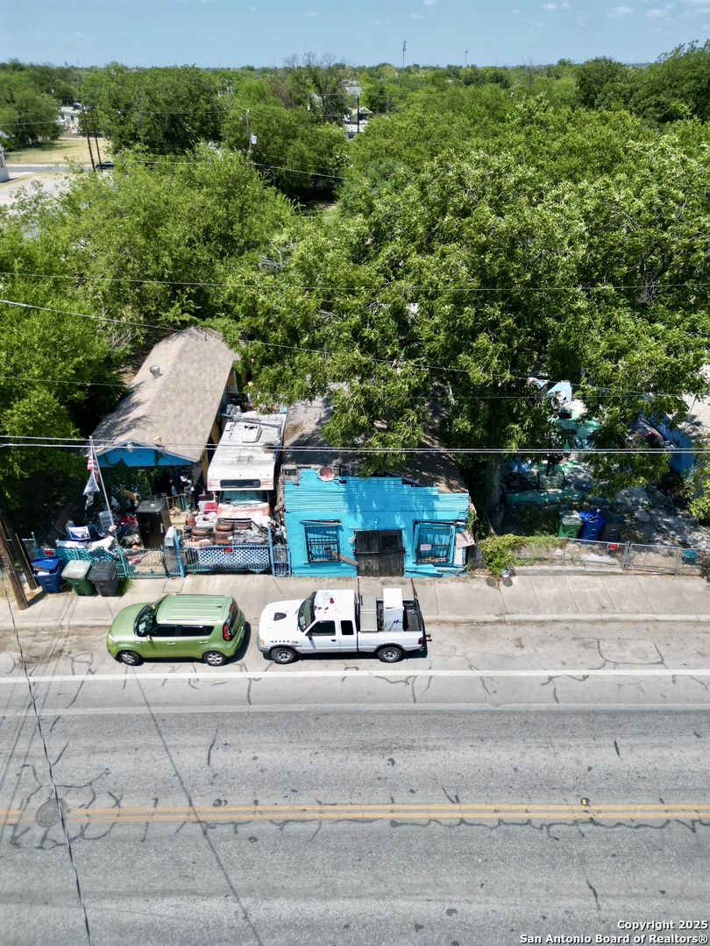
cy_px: 473
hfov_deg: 56.8
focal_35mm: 24
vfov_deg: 71.6
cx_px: 355
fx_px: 656
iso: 110
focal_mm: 6.72
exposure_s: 1/2500
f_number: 1.7
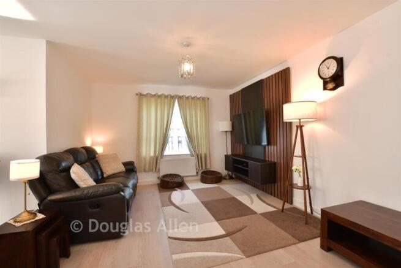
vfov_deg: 77.4
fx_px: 167
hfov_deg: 100.4
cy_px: 134
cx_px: 200
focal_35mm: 15
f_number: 8
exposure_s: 1/2.5
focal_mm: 10
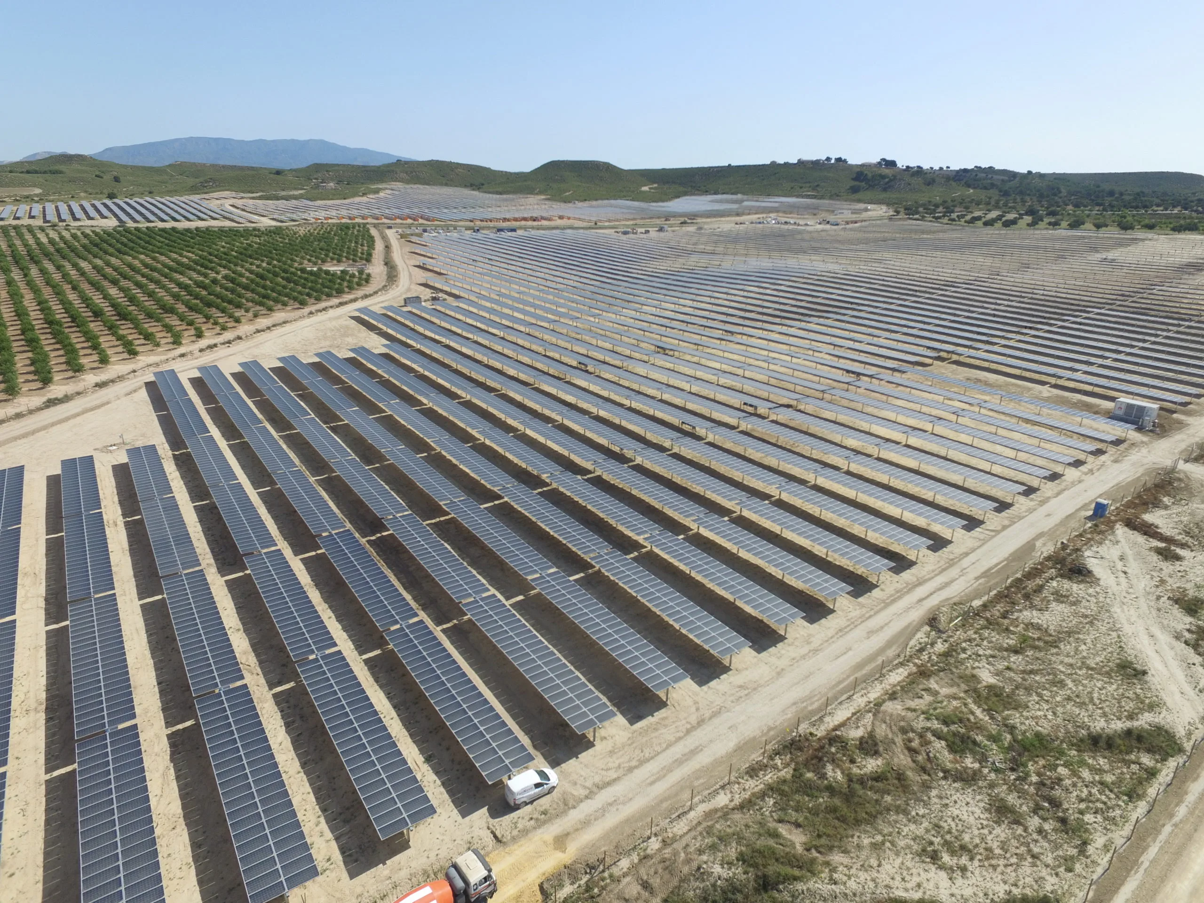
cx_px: 602
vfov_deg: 66.0
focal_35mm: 20
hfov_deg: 81.7
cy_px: 452
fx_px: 696
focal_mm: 3.61
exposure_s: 1/1111
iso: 100
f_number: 2.8
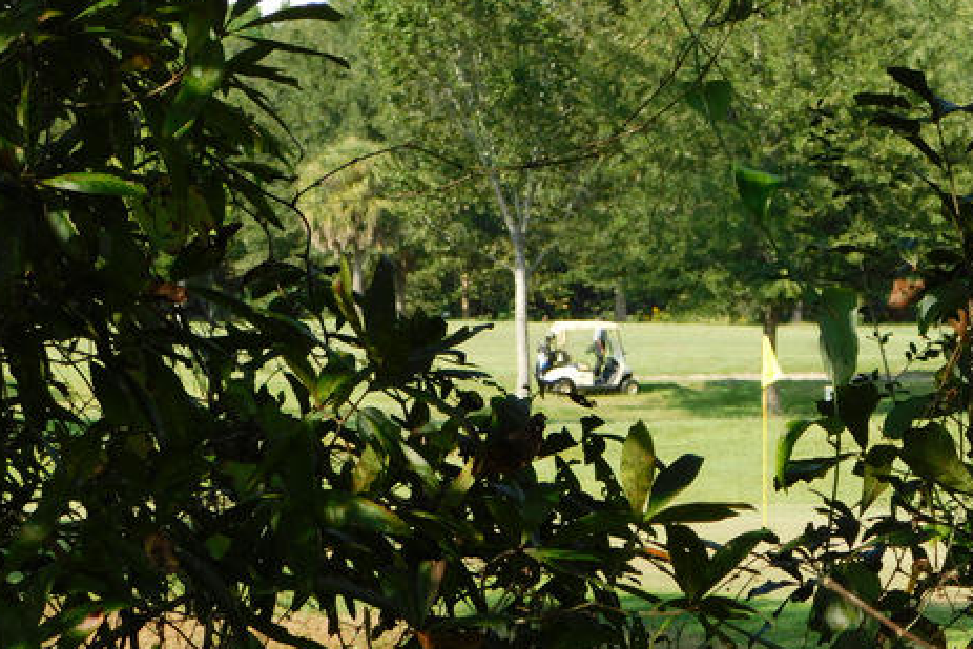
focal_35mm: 115
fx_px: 3109
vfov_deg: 11.9
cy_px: 204
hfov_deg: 17.7
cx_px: 643
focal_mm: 14.2
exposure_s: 1/250
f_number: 4.4
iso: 125
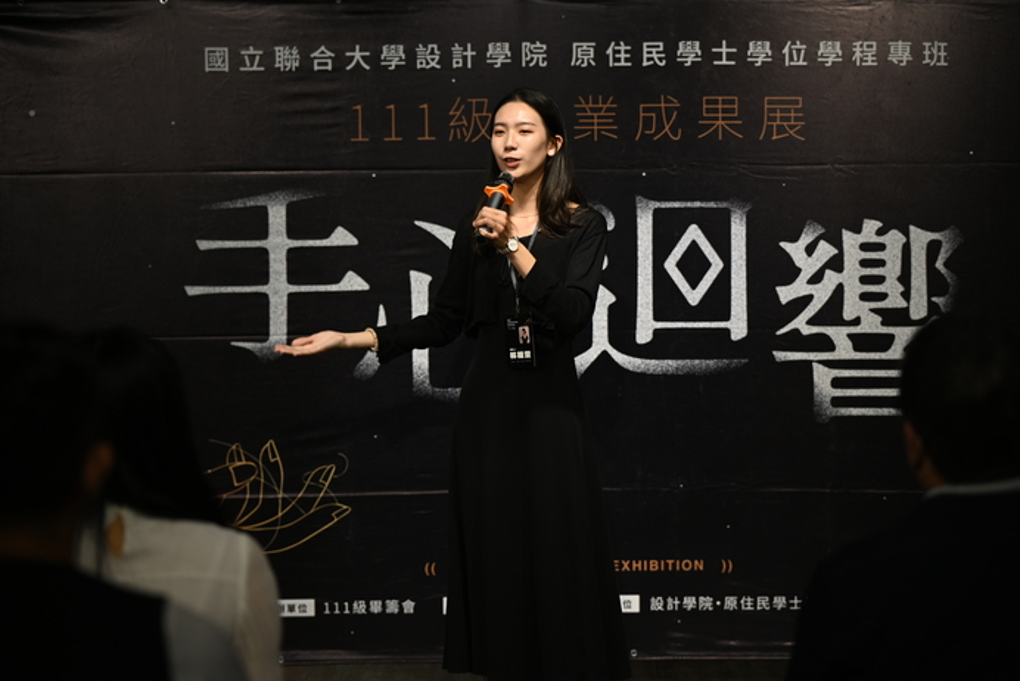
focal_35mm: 96
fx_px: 2721
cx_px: 514
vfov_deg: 14.3
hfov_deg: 21.2
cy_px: 339
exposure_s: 1/125
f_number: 2.8
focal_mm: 95
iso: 320
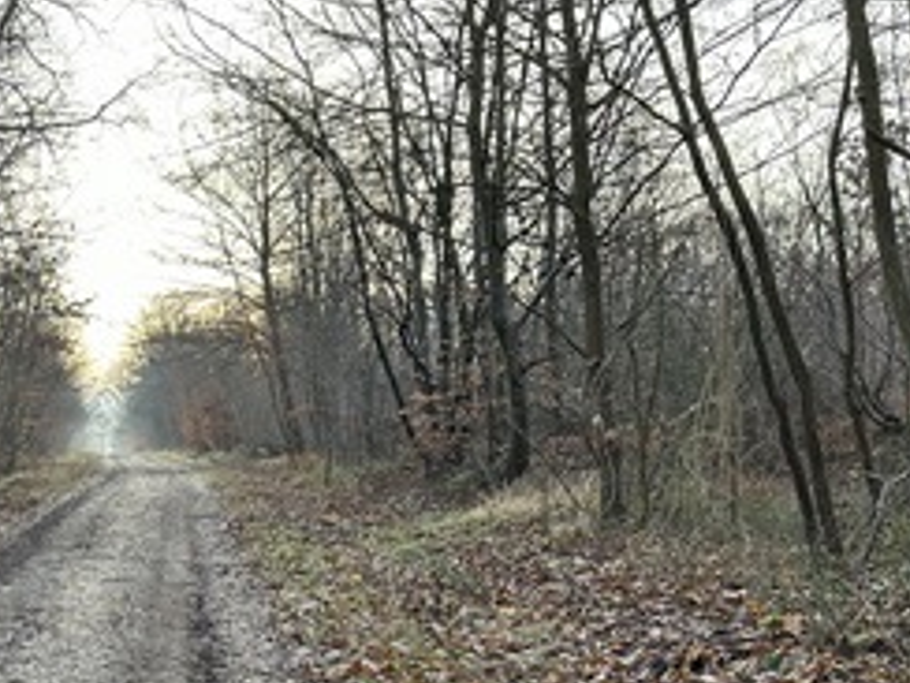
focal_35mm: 59
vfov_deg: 24.3
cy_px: 586
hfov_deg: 30.8
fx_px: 1551
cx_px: 48
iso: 80
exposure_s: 1/243
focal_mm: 6.86
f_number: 1.78
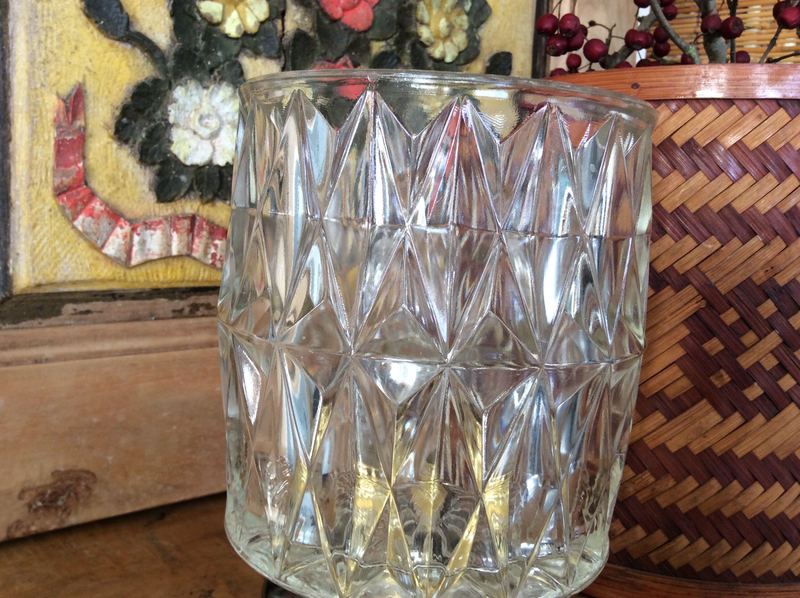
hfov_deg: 56.9
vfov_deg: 44.1
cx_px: 400
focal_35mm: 32
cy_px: 299
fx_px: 738
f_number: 2.4
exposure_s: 1/33
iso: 40
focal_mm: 3.3
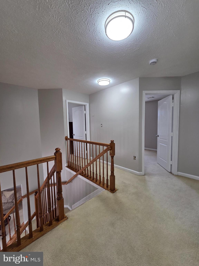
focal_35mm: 13
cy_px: 133
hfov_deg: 89.9
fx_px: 100
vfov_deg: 106.2
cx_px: 100
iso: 125
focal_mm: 2.2
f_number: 2.2
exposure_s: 1/60
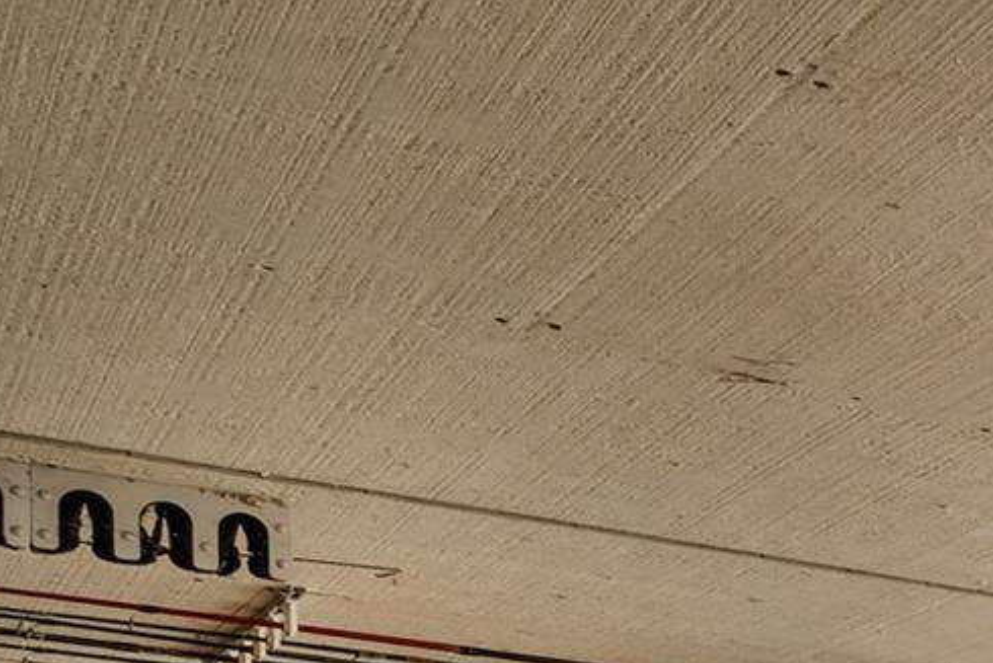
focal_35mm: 71
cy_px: 1186
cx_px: 2014
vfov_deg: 16.2
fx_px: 1959
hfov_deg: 18.3
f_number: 9
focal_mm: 11.5
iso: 200
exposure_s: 1/60
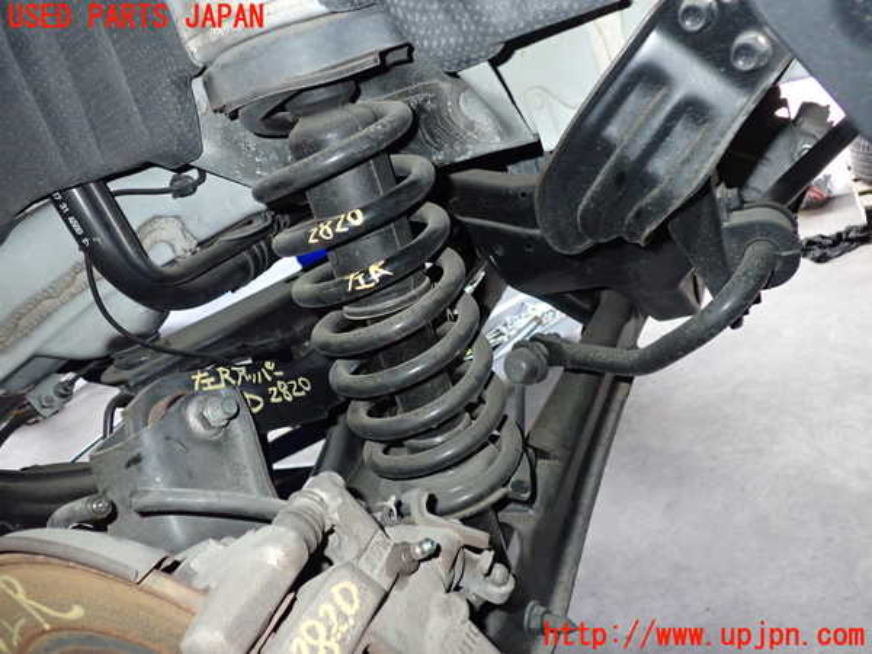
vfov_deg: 46.8
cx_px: 436
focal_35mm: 30
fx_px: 756
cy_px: 327
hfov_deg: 60.0
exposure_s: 1/30
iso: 640
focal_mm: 5.4
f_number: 6.3
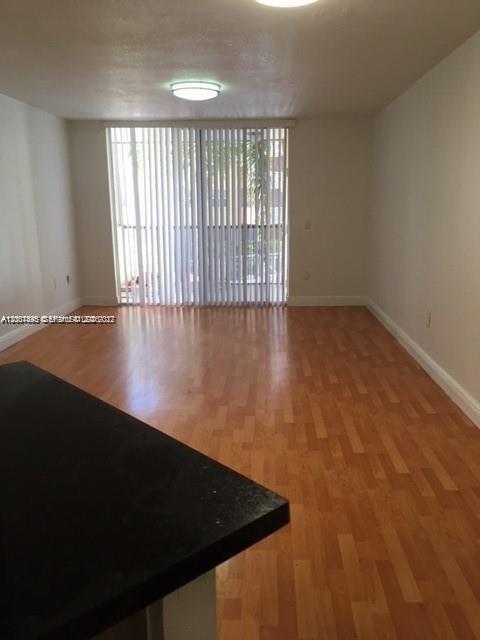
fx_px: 536
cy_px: 320
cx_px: 240
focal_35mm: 29
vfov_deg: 61.7
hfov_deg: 48.2
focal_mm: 4.15
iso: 40
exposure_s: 1/30
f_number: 2.2
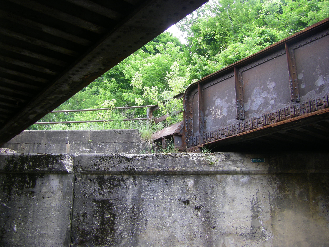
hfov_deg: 49.0
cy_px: 124
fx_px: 361
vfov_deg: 37.7
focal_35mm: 38
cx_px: 164
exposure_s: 1/50
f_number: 3.5
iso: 80
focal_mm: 6.3
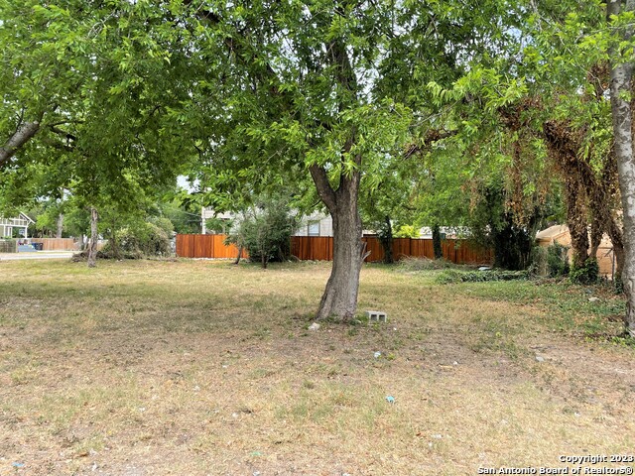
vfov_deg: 53.1
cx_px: 318
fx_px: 477
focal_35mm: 26
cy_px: 238
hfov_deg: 67.3
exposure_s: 1/903
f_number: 1.6
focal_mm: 4.2
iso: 32
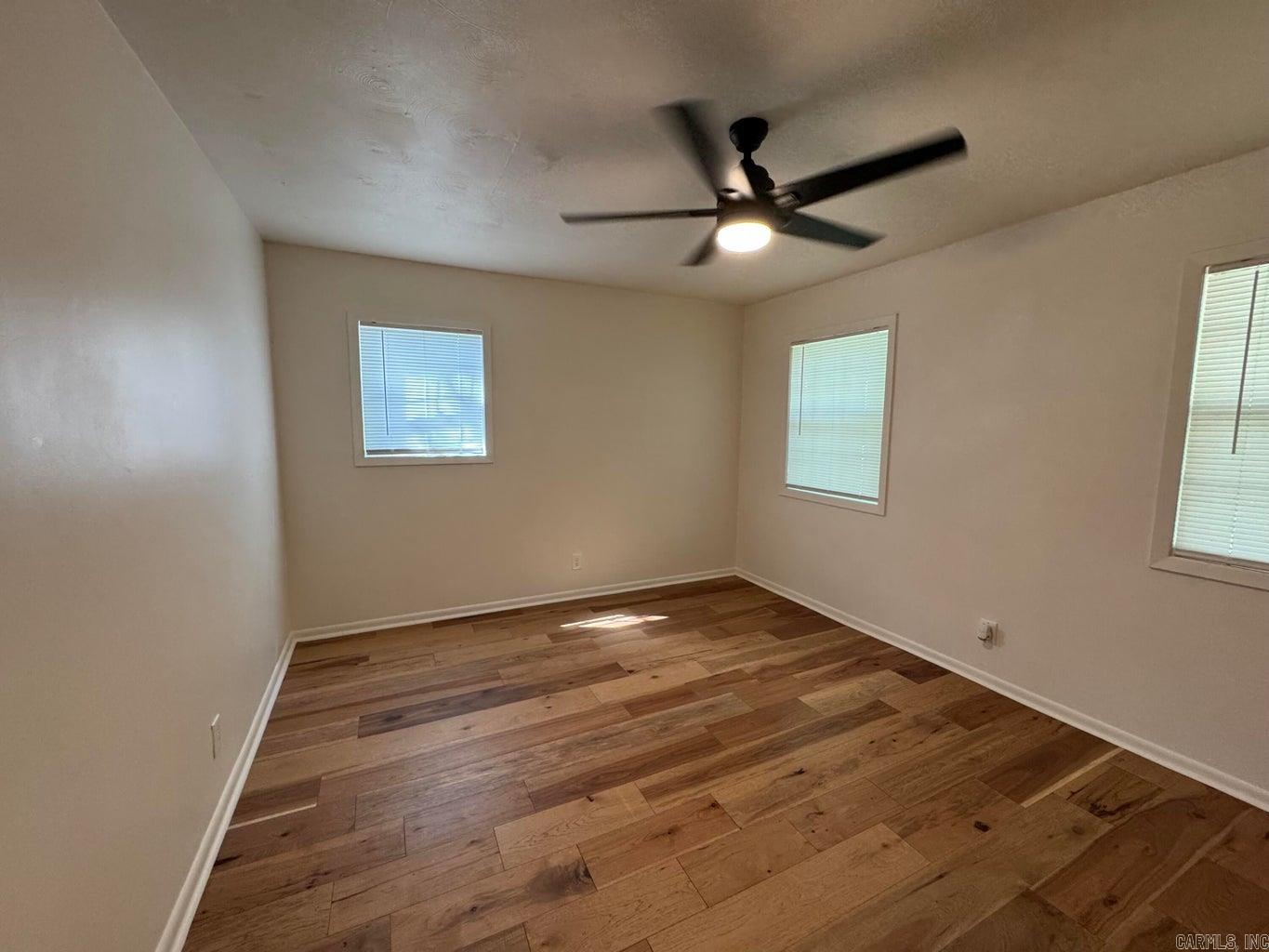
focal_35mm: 14
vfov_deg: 85.7
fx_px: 513
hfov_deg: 102.1
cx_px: 634
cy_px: 476
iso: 250
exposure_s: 1/120
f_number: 2.2
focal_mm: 2.22
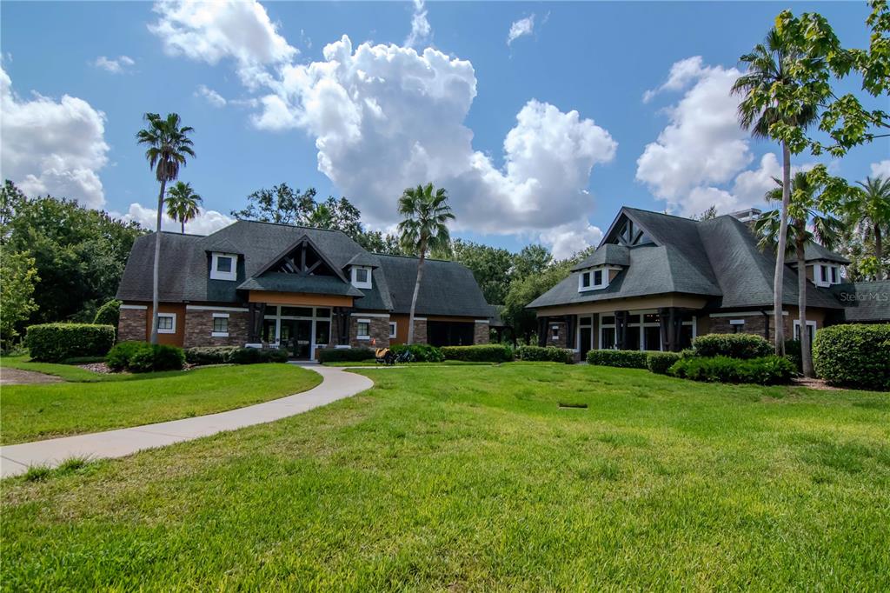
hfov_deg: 95.0
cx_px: 445
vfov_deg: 72.0
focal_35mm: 16
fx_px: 408
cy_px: 296
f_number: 9
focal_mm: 11
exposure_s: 1/2000
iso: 1000
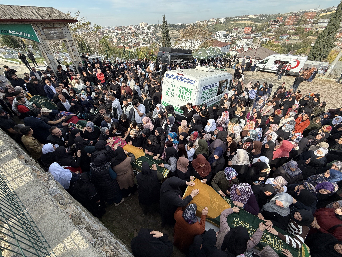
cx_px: 171
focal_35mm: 14
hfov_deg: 102.1
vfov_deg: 85.7
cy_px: 128
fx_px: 138
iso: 64
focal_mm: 2.22
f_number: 2.2
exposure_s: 1/970
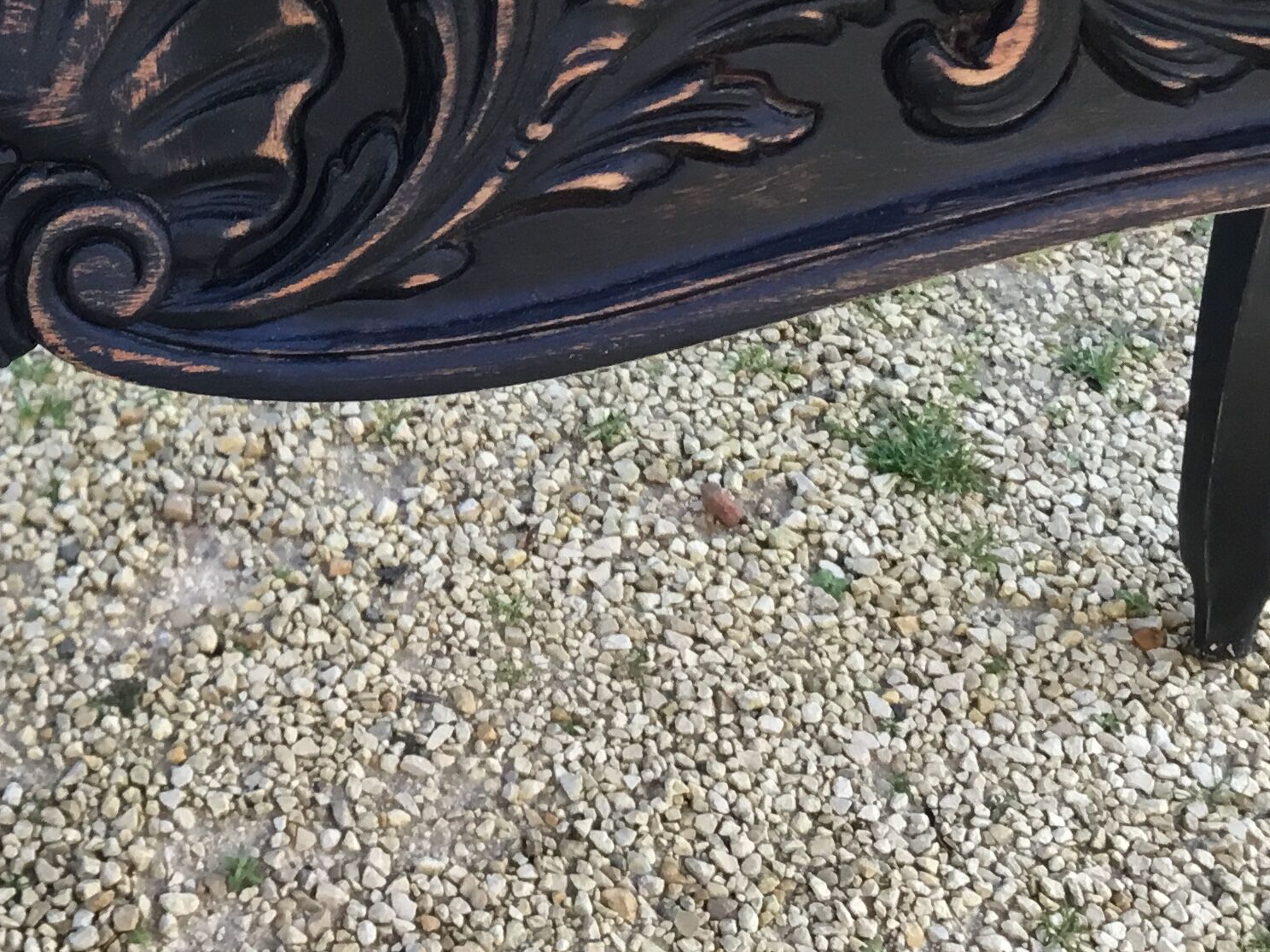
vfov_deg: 21.3
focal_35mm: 68
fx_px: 2495
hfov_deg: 27.1
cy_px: 141
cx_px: 34
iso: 25
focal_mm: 3.3
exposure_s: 1/33
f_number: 2.4
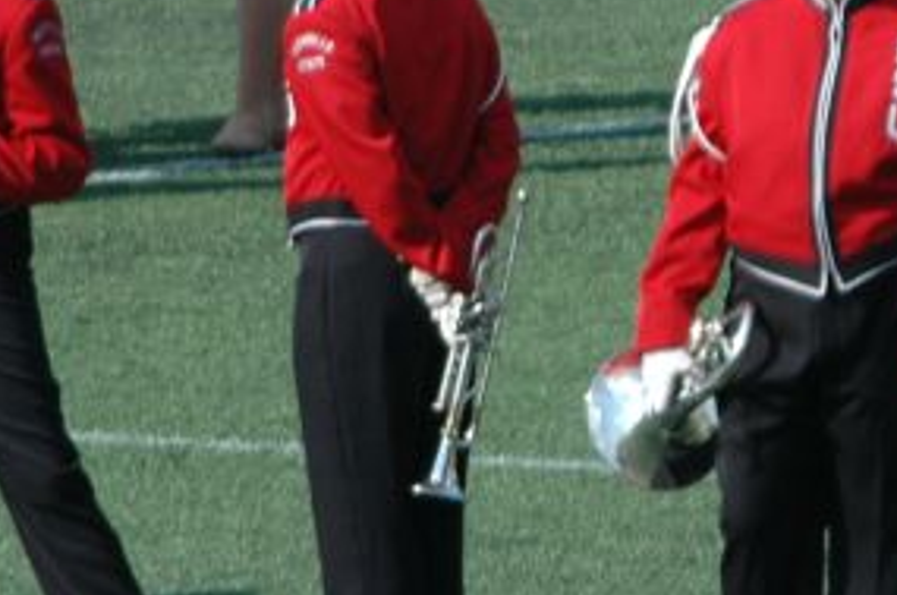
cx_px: 740
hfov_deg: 1.0
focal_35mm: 2154
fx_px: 53580
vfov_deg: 0.6
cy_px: 113
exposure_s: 1/640
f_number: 5.6
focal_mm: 400
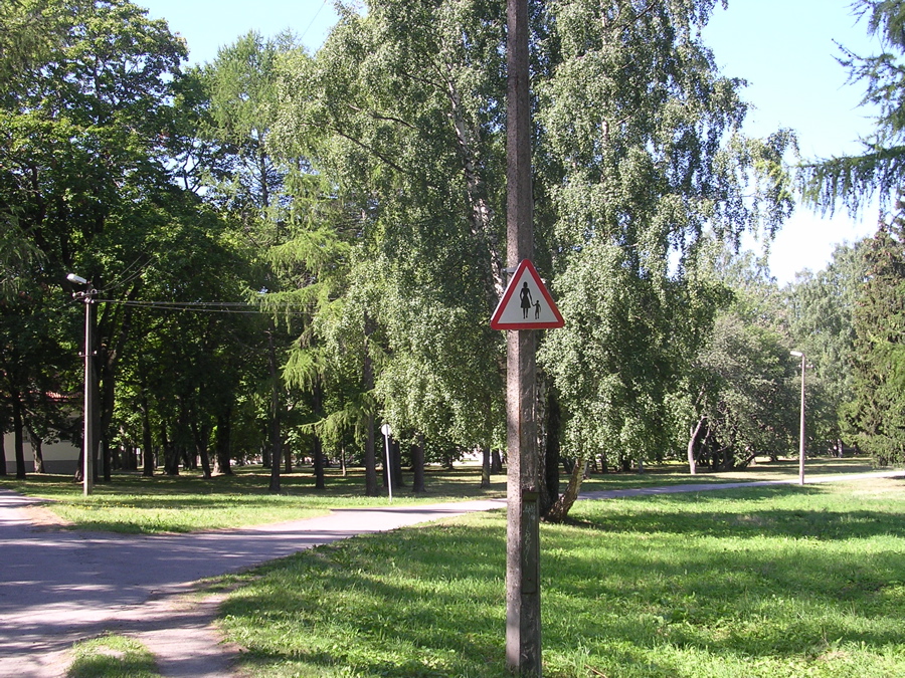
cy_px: 339
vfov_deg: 31.5
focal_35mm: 46
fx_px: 1203
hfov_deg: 41.2
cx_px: 452
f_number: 3
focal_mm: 7.1
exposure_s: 1/193
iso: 100
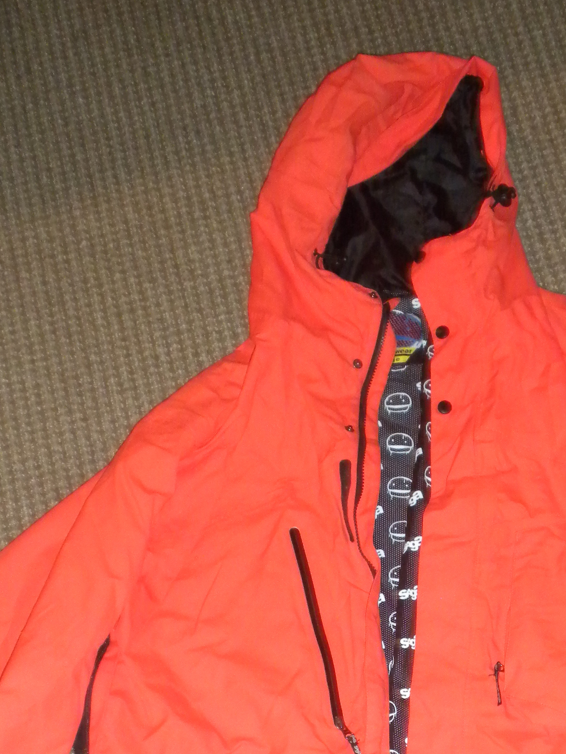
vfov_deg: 26.9
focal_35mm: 70
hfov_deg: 21.0
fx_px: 1526
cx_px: 370
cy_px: 668
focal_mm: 6.6
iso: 400
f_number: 3.5
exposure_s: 1/30
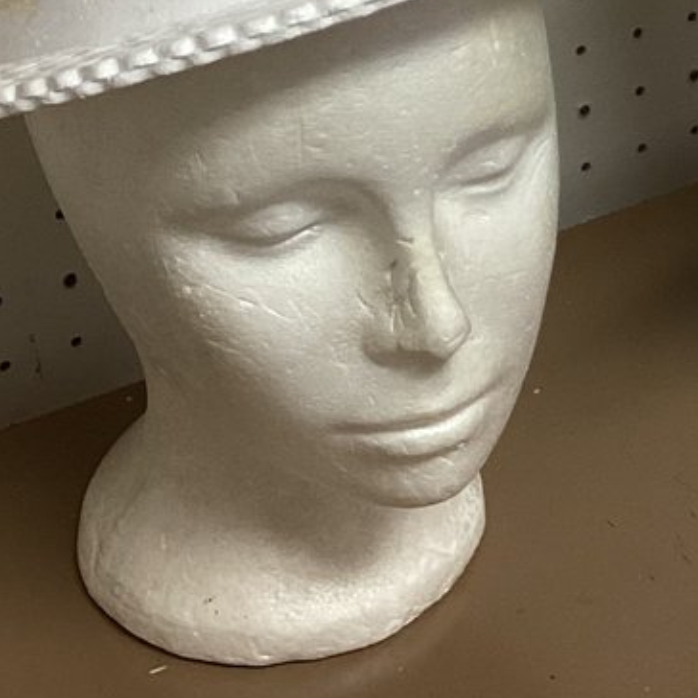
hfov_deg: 15.1
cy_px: -314
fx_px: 2601
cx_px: 678
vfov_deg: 14.4
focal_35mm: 114
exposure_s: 1/60
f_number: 2.4
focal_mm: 3.3
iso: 100
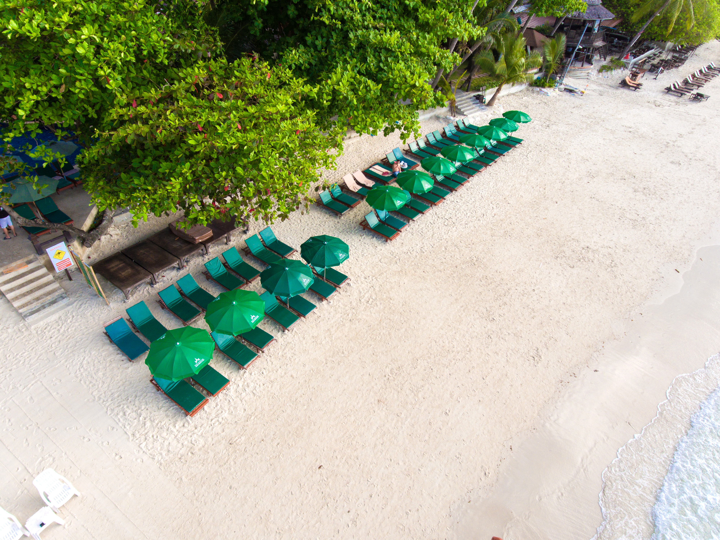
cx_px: 360
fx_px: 416
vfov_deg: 65.9
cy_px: 270
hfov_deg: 81.8
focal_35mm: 20
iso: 100
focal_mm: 3.61
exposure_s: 1/470
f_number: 2.8
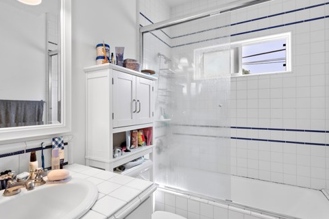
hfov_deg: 83.7
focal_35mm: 20
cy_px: 105
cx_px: 147
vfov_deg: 61.9
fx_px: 183
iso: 125
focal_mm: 15
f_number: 7.1
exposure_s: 1/640
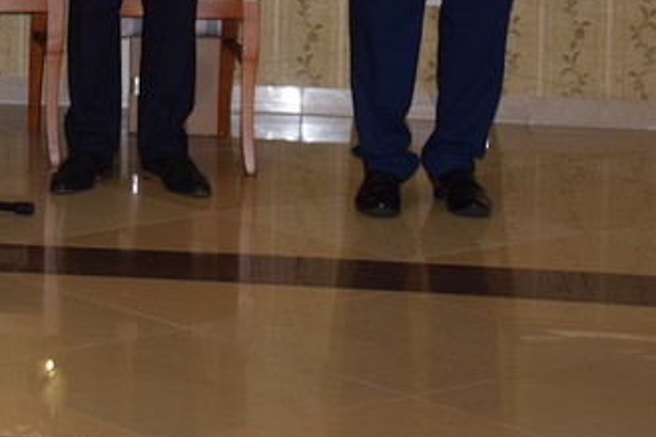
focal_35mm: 175
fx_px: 3187
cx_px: -150
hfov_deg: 11.5
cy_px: -141
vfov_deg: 7.7
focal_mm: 40
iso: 800
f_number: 4.5
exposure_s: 1/60
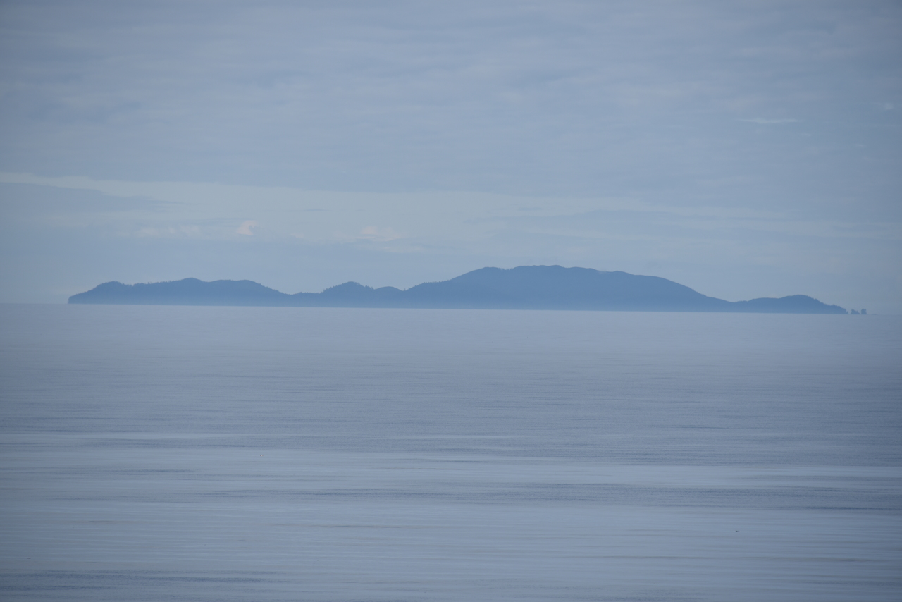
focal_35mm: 250
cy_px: 301
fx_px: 6265
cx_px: 451
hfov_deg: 8.2
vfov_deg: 5.5
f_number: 7.1
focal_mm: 250
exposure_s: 1/500
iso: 100
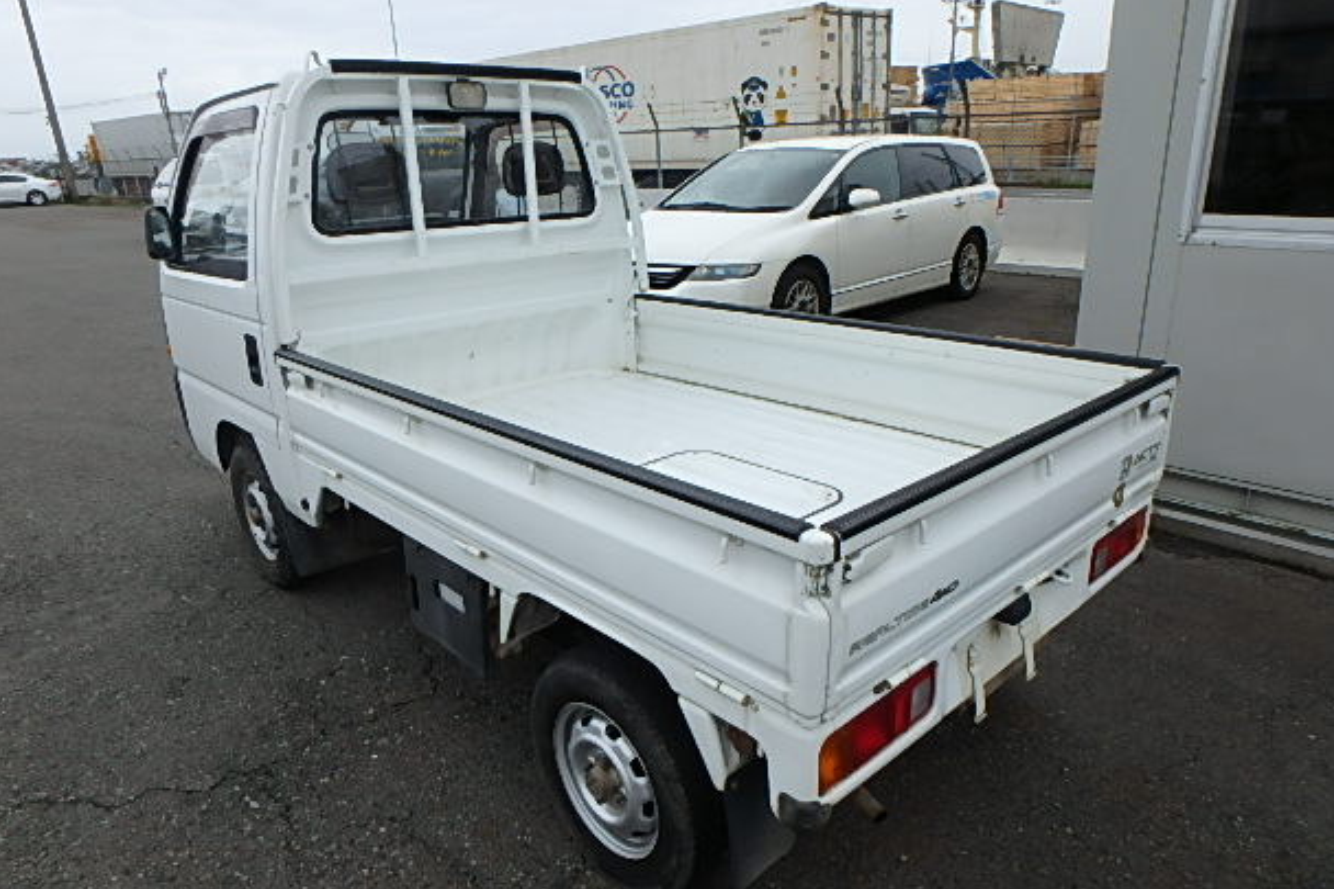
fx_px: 852
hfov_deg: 76.1
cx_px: 658
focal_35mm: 23
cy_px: 485
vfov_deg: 55.0
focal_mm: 3.7
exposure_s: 1/800
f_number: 3.5
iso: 125
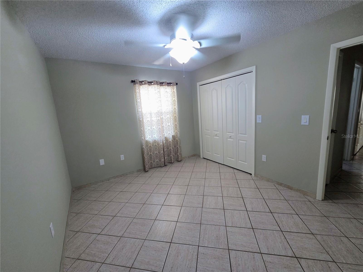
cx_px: 182
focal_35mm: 13
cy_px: 136
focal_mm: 2.2
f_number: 2.2
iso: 200
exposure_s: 1/60
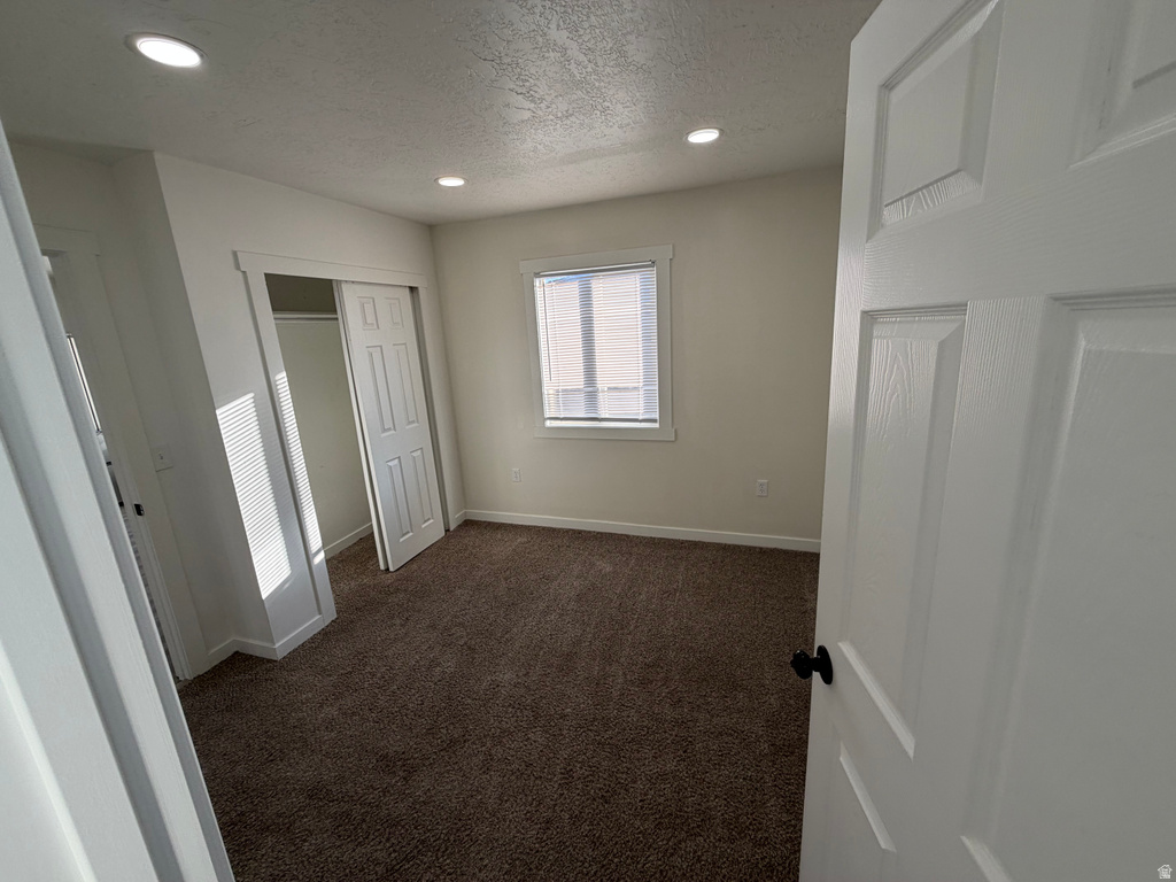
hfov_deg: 102.1
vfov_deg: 85.7
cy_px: 441
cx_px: 588
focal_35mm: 14
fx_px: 476
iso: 32
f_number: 2.2
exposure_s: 1/120
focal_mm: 2.22
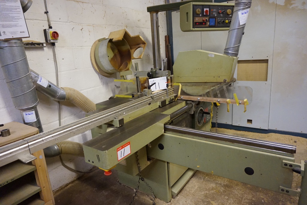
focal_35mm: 24
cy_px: 102
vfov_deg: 53.1
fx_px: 205
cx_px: 154
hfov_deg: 73.7
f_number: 3.5
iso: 3200
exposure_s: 1/60
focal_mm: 16
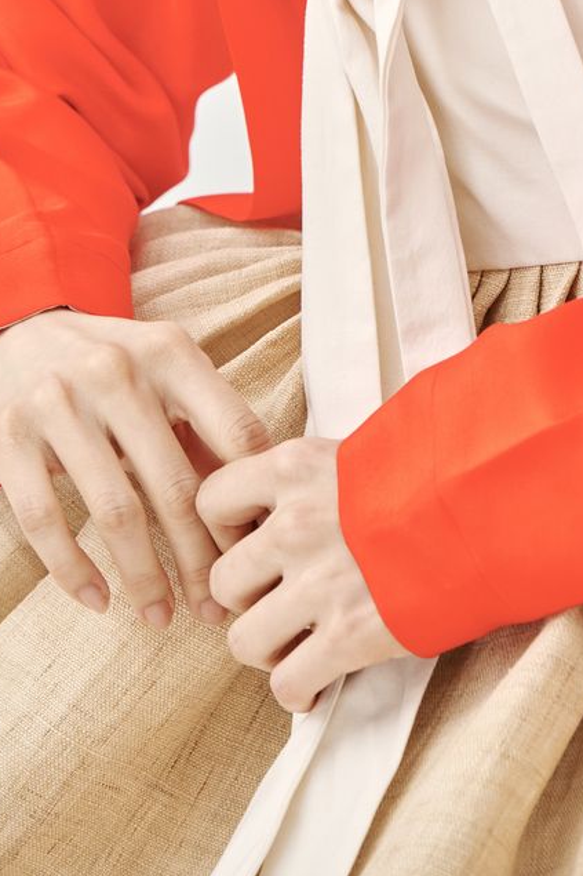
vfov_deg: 4.4
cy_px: -352
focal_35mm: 468
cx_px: 564
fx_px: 11374
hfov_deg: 2.9
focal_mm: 165
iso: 800
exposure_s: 1/160
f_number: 7.1
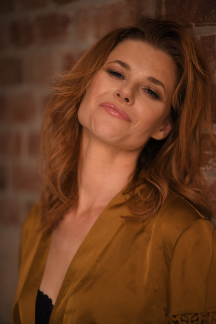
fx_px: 944
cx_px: 108
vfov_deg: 19.5
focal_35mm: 105
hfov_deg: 13.0
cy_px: 162
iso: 64
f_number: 1.4
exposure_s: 1/160
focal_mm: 105
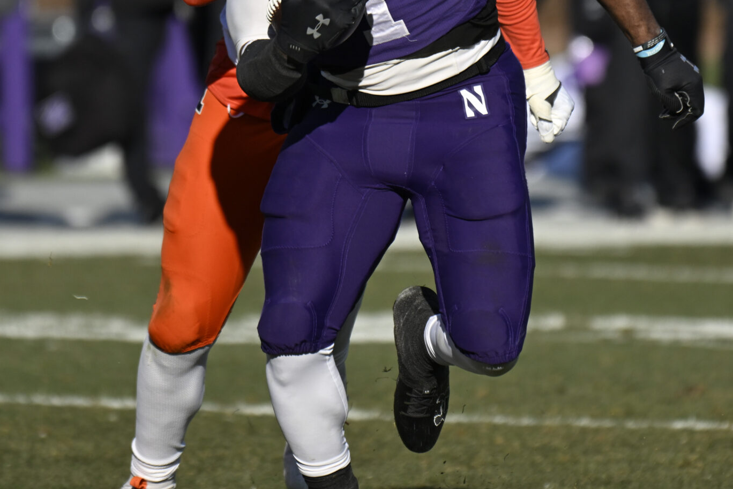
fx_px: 22864
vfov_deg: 1.2
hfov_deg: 1.8
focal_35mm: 1123
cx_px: 442
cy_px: 71
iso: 400
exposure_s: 1/2000
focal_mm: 600
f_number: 6.3
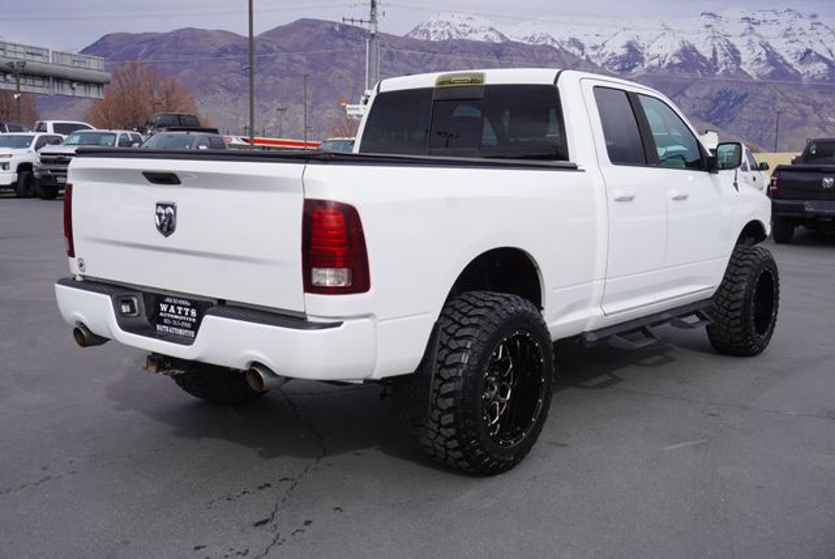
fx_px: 905
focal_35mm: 39
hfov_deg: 49.5
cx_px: 418
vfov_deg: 34.3
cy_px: 280
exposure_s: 1/125
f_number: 10
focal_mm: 26
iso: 100
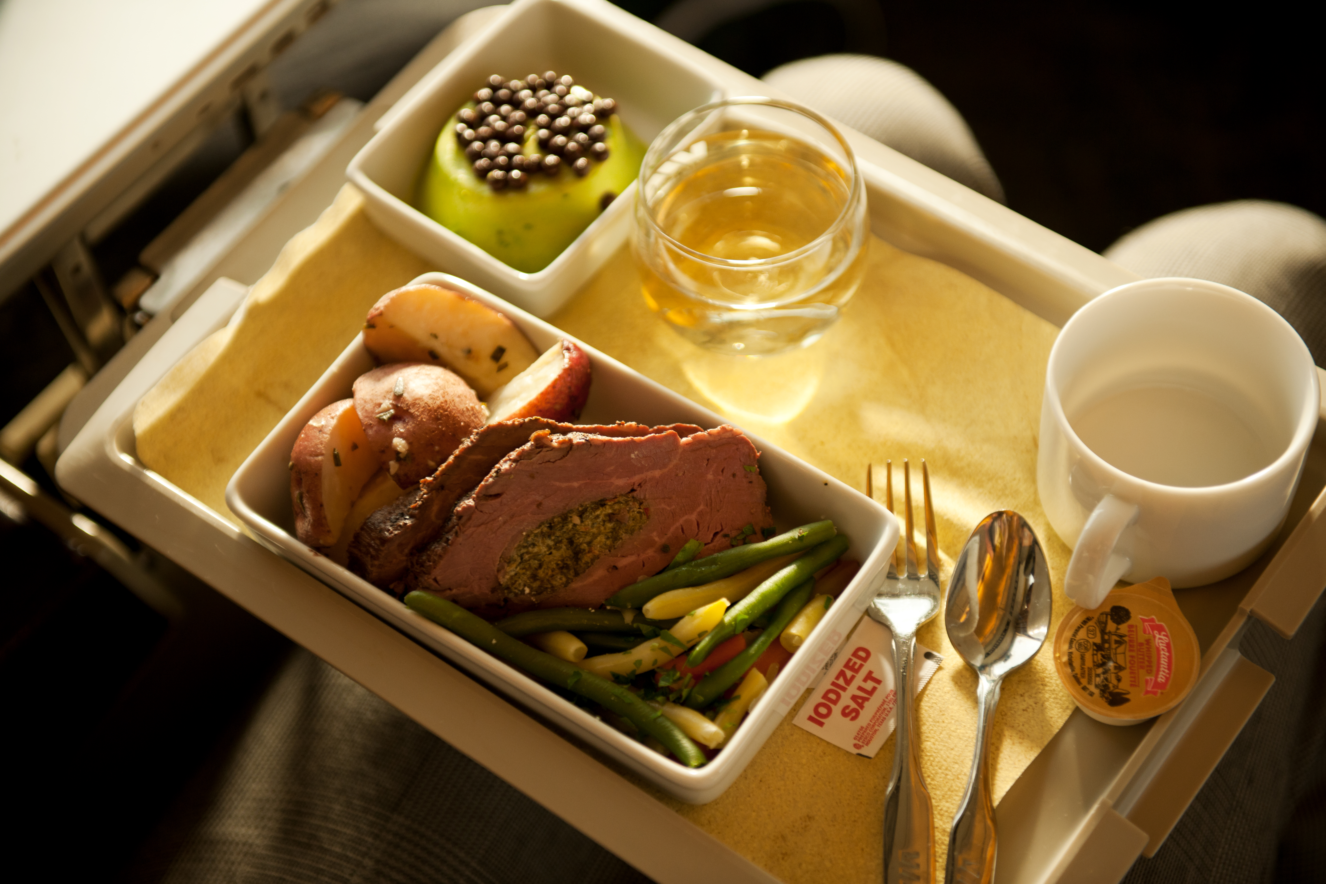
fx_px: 2578
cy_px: 442
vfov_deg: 19.5
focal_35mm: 70
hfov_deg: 28.8
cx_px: 663
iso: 320
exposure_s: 1/40
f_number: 2.8
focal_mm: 70
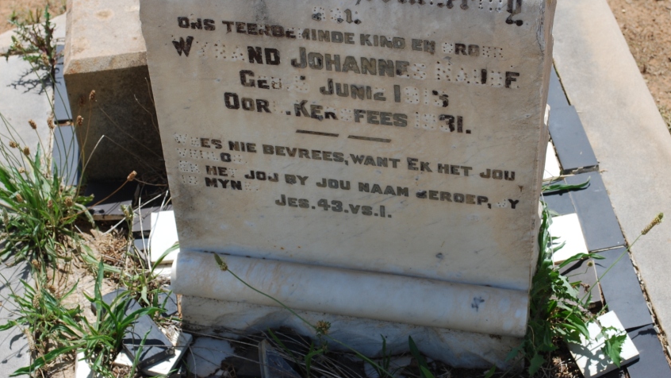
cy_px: 108
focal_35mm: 86
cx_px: 350
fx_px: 1524
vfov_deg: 14.1
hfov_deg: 24.8
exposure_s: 1/250
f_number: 8
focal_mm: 45
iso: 100
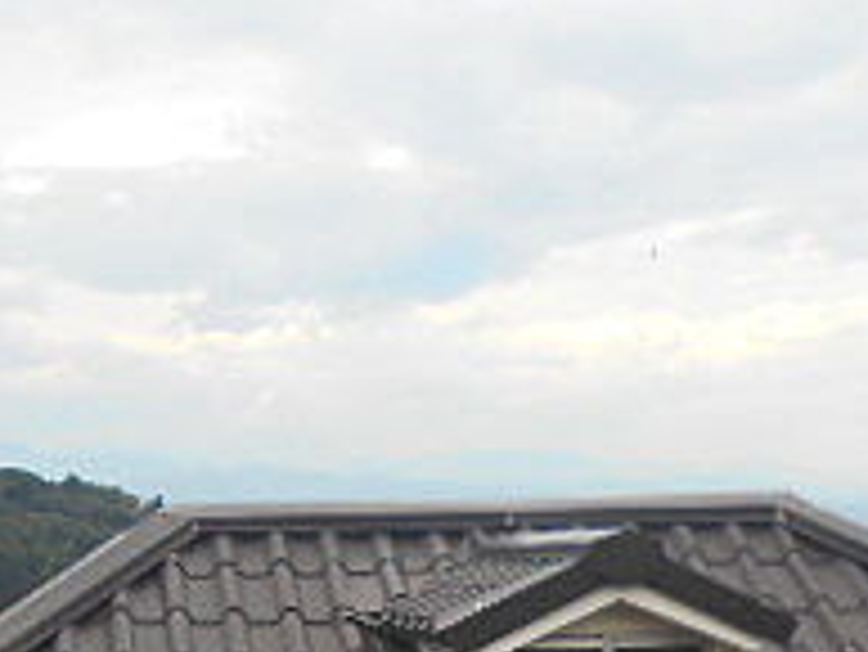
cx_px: 243
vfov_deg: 16.9
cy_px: 594
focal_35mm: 86
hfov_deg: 22.6
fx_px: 2158
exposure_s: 1/250
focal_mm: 4.6
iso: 80
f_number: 3.2
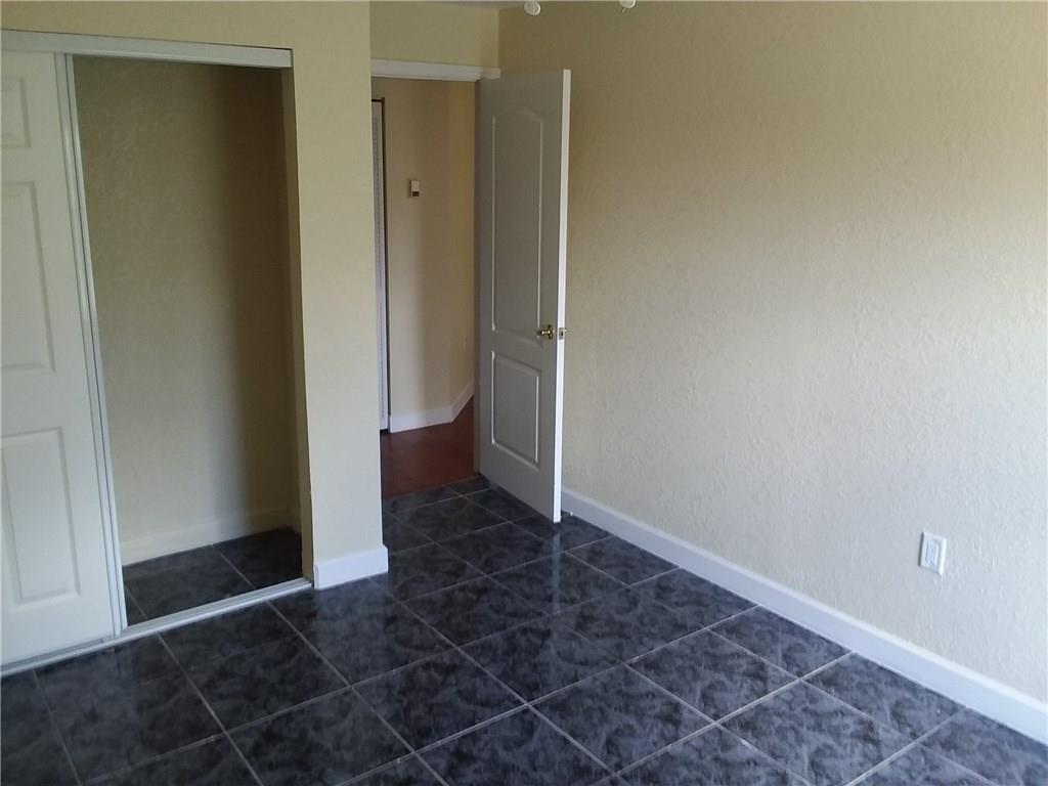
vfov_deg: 48.2
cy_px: 393
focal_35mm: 29
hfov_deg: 61.7
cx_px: 524
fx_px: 878
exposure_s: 1/30
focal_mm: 2.47
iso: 64
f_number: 1.9
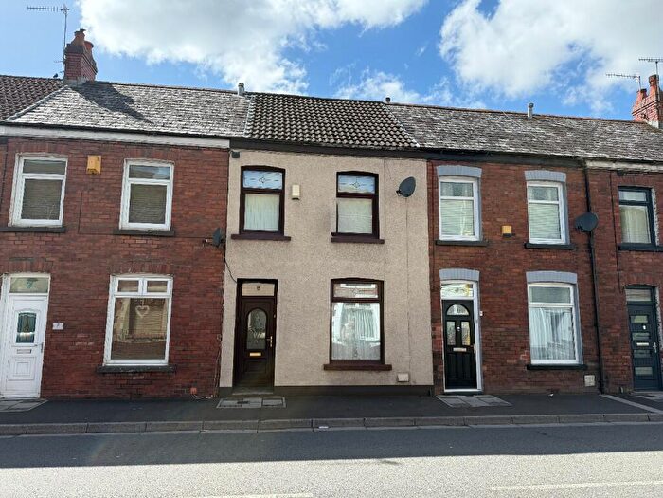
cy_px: 249
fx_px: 460
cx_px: 332
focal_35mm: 24
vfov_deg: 56.8
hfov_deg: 71.6
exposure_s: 1/3145
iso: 100
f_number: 1.78
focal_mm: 6.76
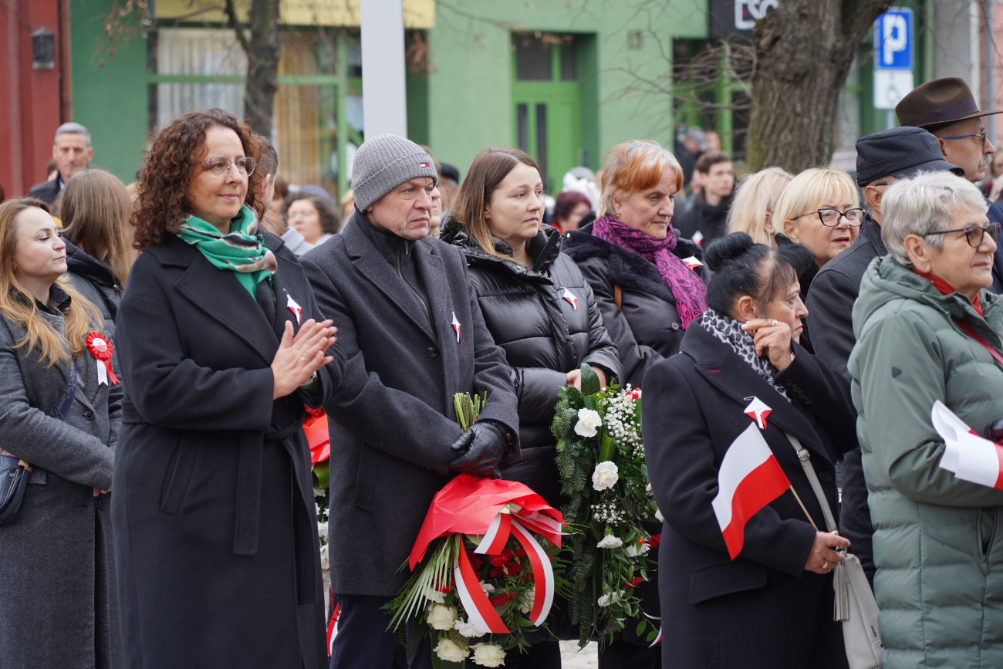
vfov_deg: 13.0
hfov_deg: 19.5
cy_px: 334
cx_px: 502
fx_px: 2926
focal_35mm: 105
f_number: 4
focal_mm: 105
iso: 250
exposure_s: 1/100
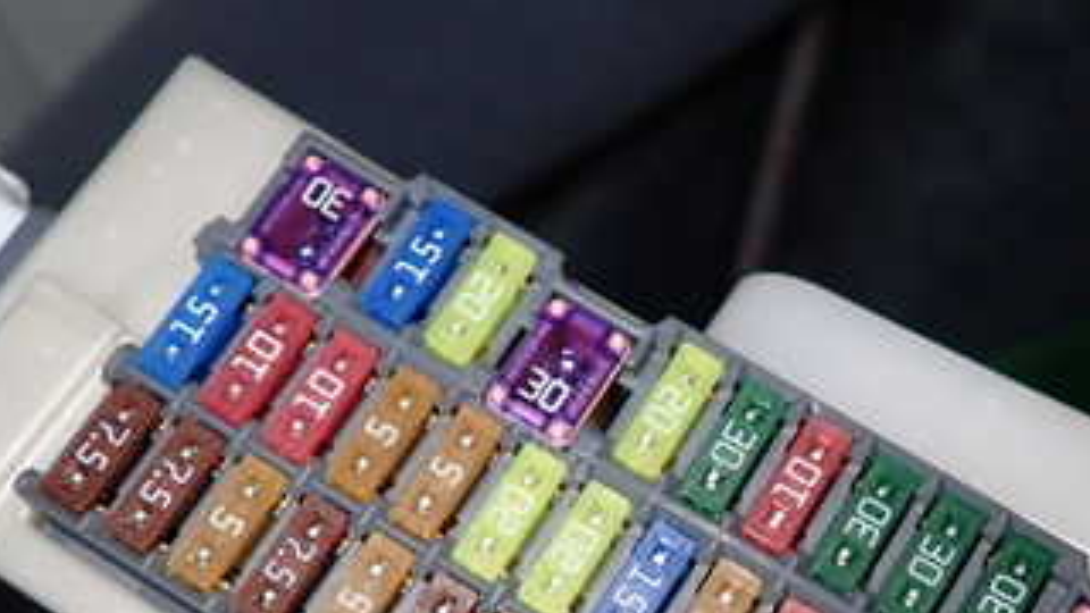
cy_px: 596
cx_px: 674
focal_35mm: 51
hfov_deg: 40.3
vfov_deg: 22.7
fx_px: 1474
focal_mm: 4.5
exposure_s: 1/60
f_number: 2
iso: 200
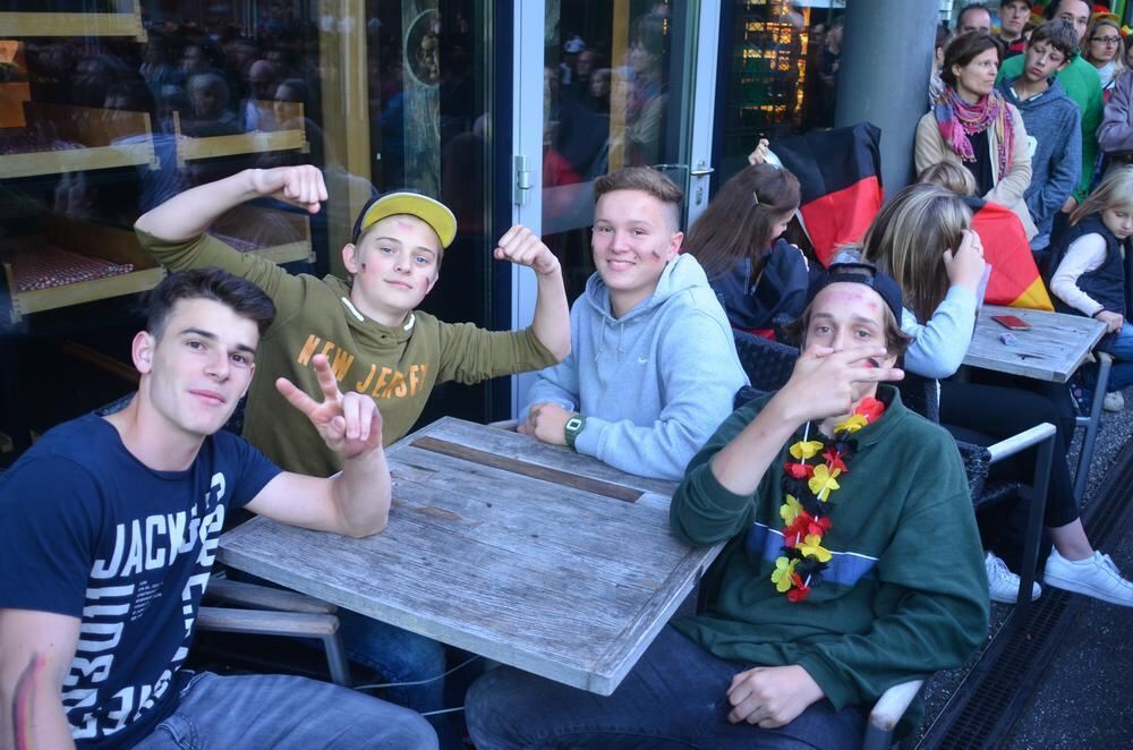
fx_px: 942
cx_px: 566
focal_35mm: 30
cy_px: 375
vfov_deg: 43.4
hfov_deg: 62.0
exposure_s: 1/60
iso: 800
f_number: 2.8
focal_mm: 20
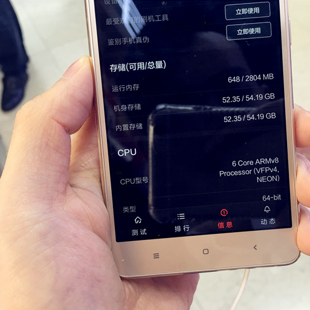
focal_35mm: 35
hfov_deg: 47.1
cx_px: 171
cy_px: 157
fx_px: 355
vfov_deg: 47.2
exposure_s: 1/33
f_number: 2.2
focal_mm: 4.15
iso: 50
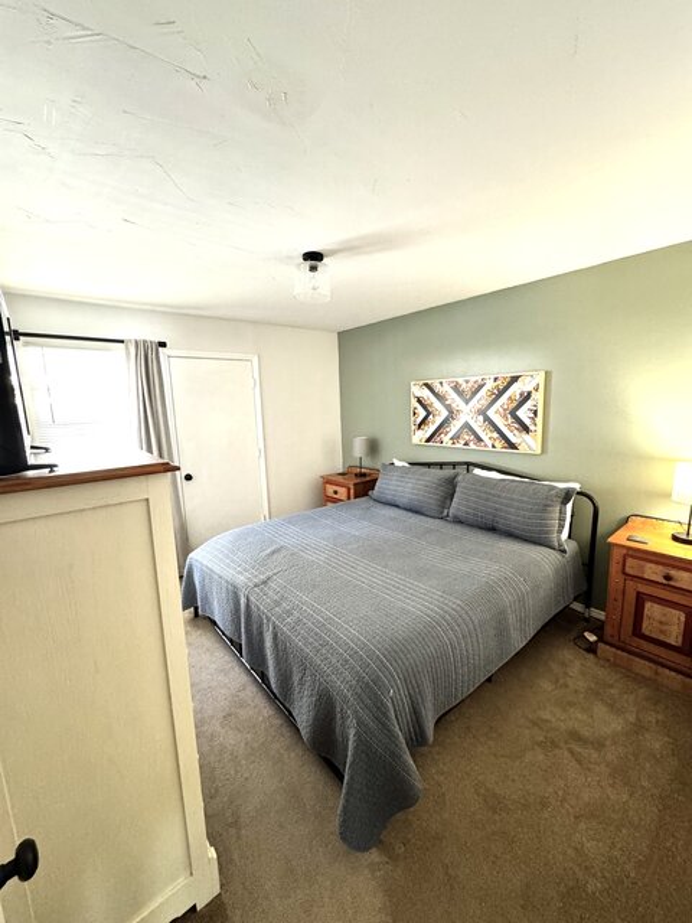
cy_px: 462
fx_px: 373
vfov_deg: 102.1
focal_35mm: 14
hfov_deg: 85.7
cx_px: 346
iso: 800
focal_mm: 2.22
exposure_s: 1/60
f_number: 2.2
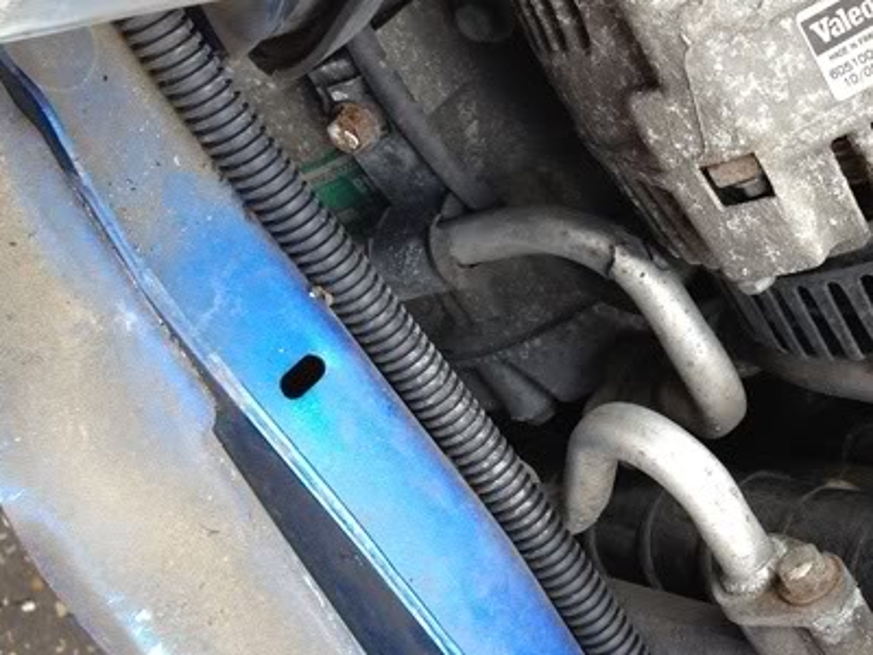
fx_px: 1412
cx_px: 685
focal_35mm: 56
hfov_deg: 33.5
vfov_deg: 26.0
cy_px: 242
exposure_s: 1/120
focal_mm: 4.3
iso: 100
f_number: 2.4
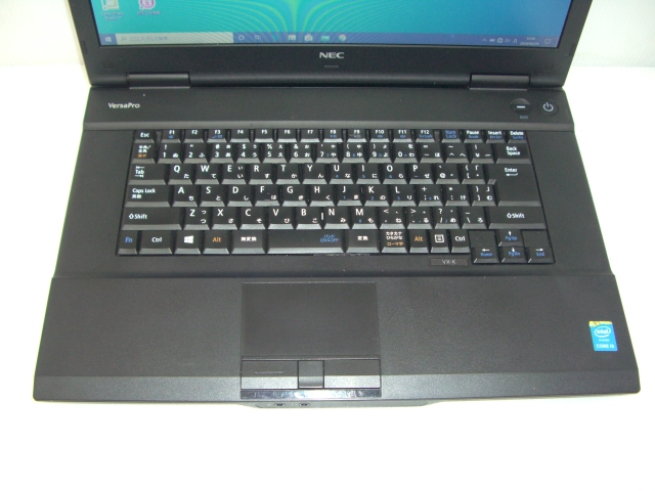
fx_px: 719
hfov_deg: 49.0
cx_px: 328
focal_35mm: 38
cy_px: 246
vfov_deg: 37.7
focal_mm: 7.9
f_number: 2.8
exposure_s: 1/30
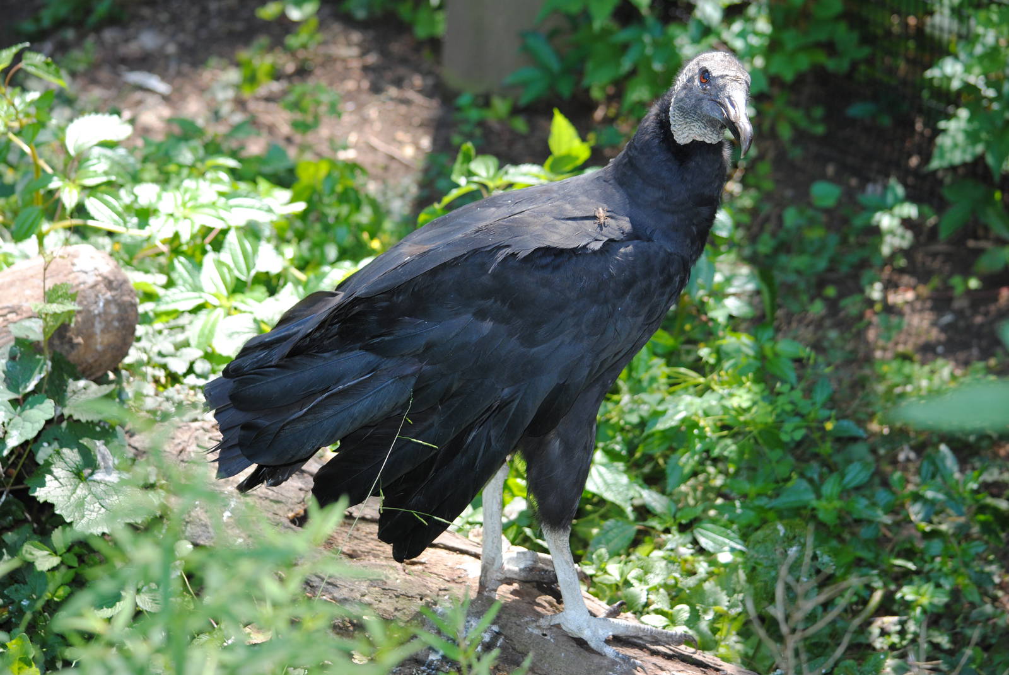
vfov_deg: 11.5
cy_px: 338
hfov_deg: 17.0
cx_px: 504
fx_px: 3367
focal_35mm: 120
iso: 160
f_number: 4.5
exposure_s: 1/125
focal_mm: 80
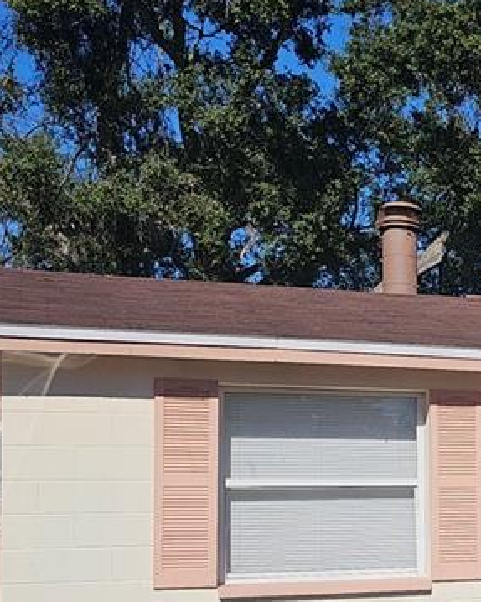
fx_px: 1335
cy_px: 483
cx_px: 717
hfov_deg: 18.2
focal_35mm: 75
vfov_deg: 25.0
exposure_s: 1/1714
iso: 10
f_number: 1.7
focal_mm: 6.3
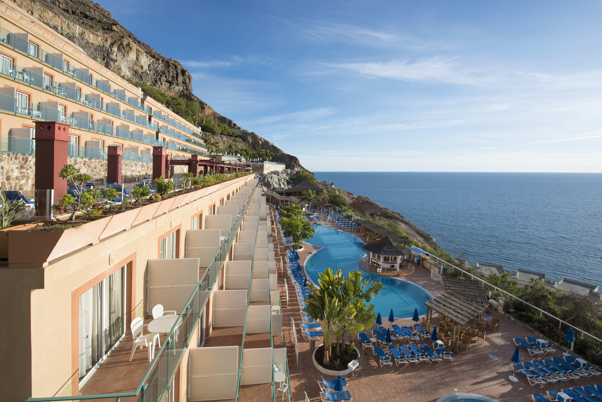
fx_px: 234
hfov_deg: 104.2
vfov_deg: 81.3
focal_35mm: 14
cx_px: 301
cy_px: 201
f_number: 8
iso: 100
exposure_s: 1/200
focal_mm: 14
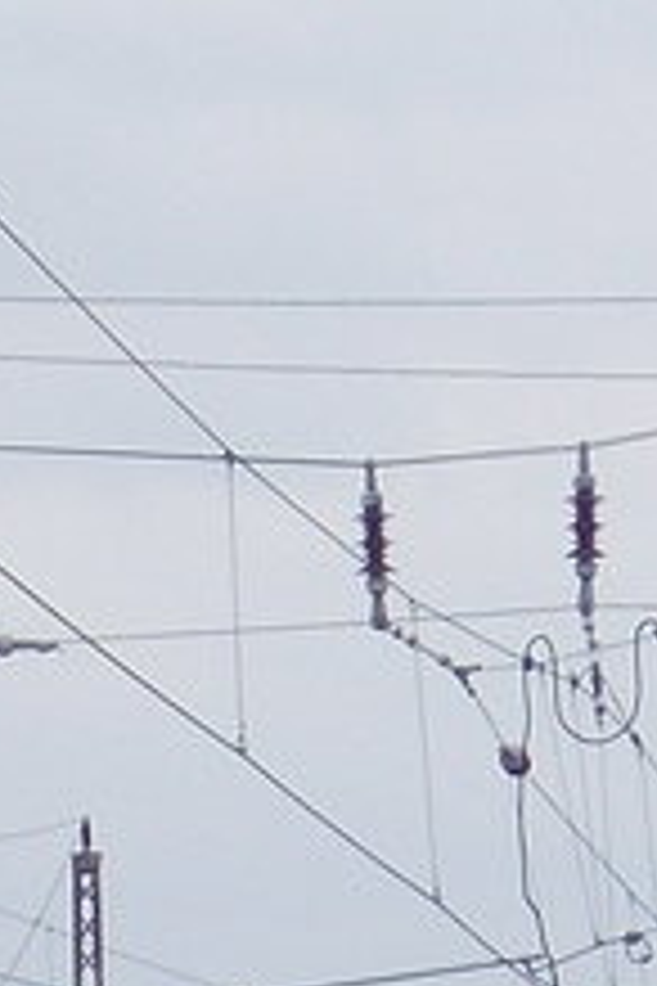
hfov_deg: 2.1
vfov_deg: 3.2
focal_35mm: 644
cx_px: 702
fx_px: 17628
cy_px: 1481
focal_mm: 20.1
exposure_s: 1/100
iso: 80
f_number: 6
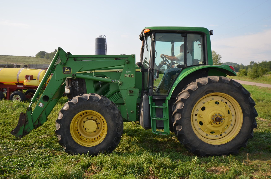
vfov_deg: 36.7
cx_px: 136
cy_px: 90
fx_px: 270
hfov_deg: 53.2
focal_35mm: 36
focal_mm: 24
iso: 100
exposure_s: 1/200
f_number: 7.1
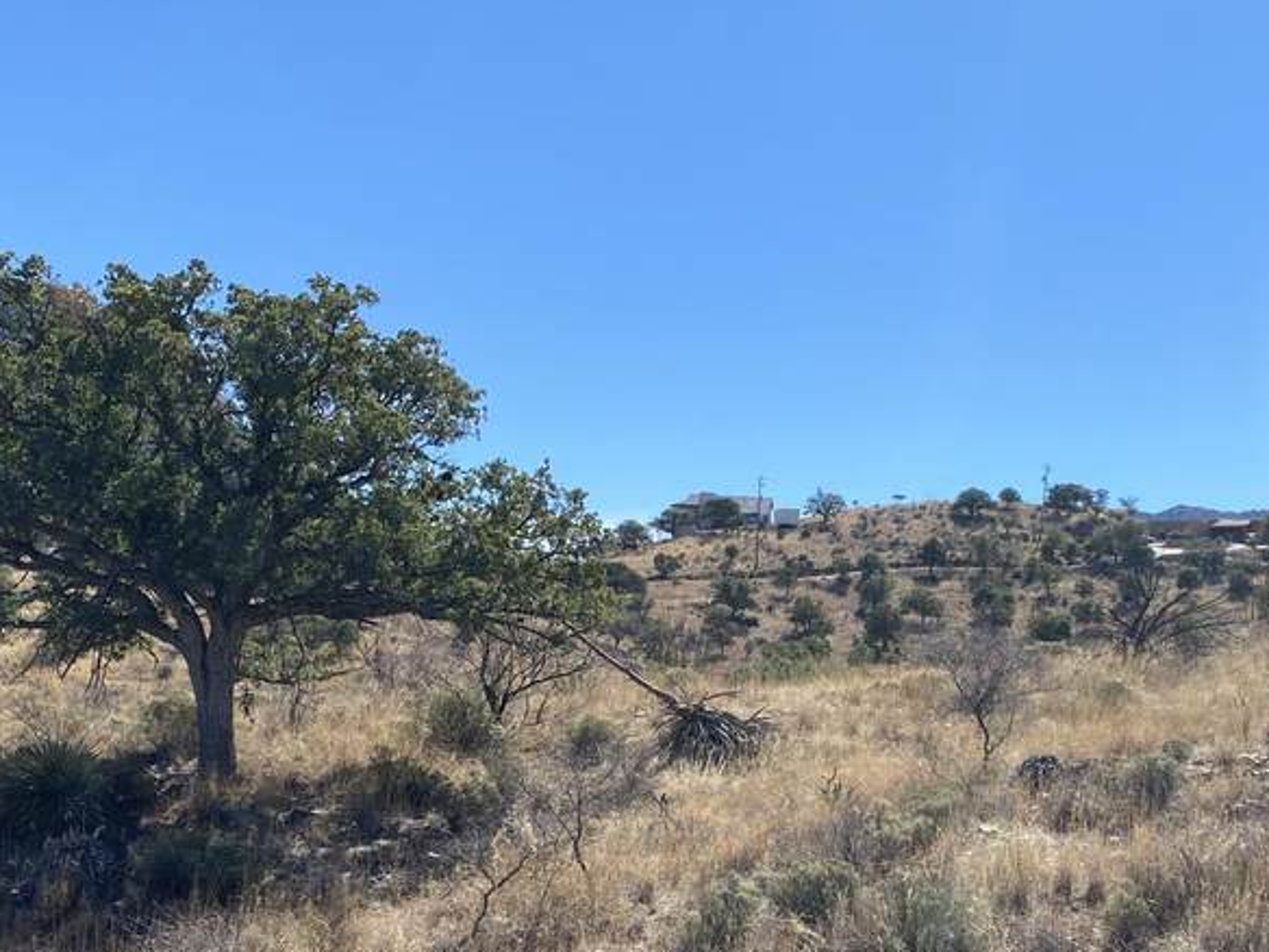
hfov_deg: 33.6
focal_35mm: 57
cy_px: 793
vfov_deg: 25.1
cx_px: 780
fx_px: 2090
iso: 32
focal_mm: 4.25
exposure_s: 1/2755
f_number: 1.8
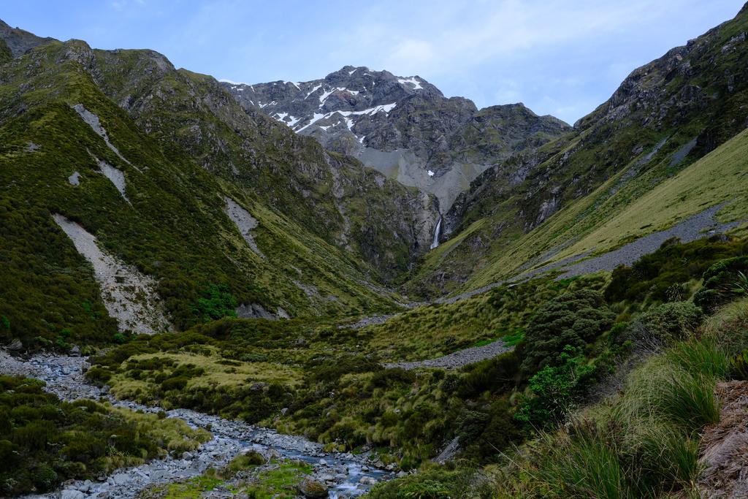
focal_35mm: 35
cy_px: 250
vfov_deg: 37.9
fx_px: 727
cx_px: 374
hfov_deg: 54.4
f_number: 8
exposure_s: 1/350
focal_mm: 23
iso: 640
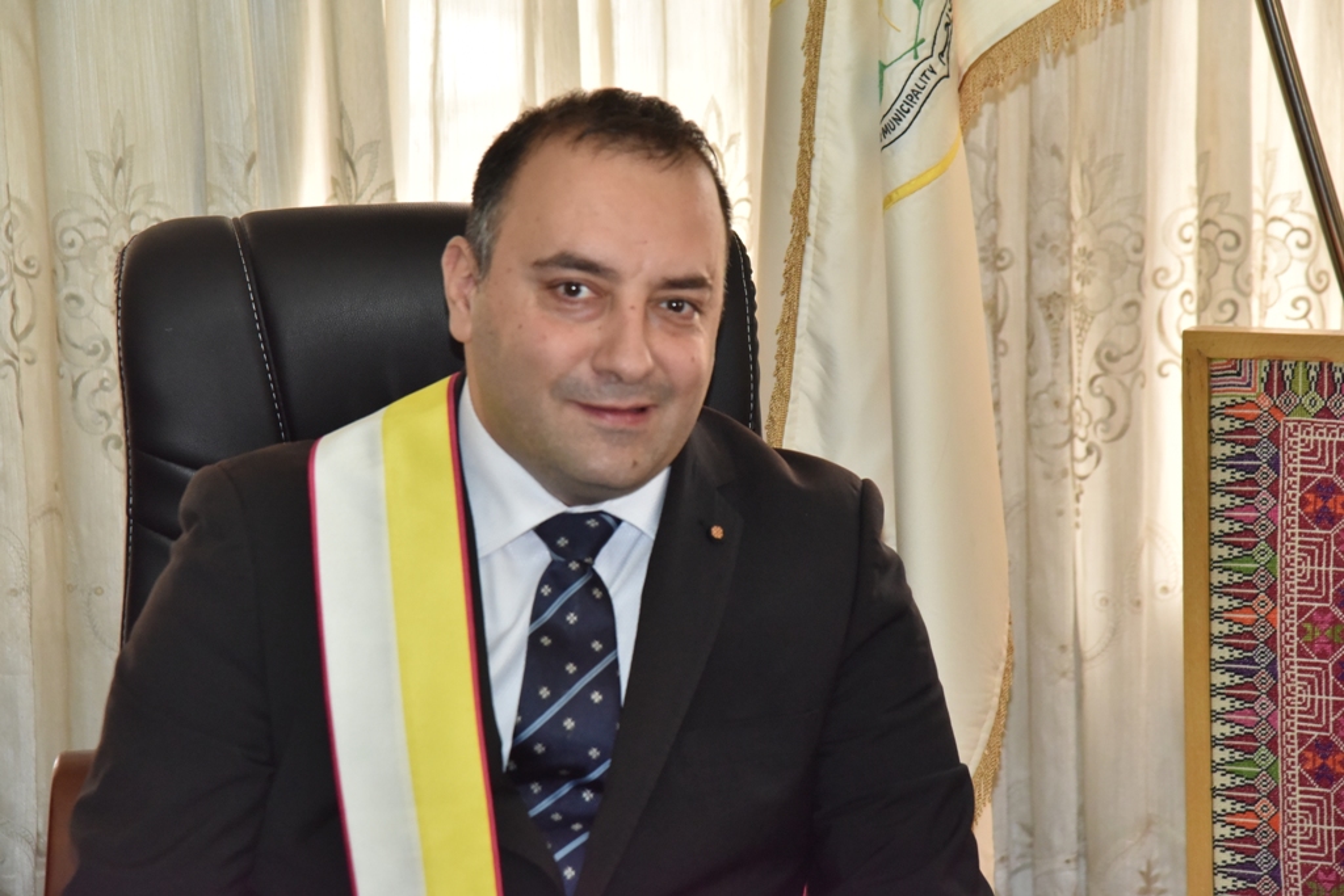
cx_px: 672
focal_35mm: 120
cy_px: 448
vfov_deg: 11.4
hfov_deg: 17.1
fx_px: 4480
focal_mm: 120
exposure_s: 1/250
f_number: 6.3
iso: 2500
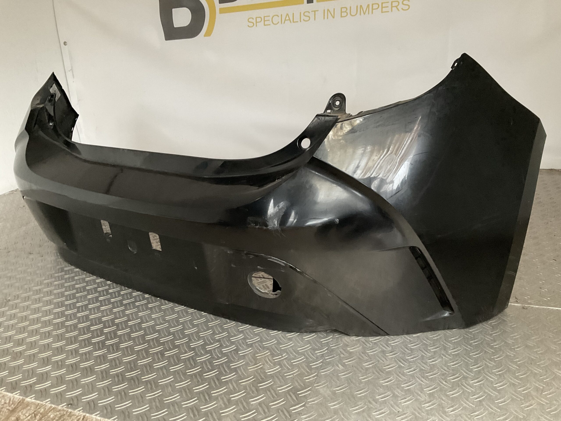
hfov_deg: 61.7
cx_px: 280
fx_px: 470
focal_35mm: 29
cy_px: 210
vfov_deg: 48.2
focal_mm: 3
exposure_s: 1/50
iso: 200
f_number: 1.8
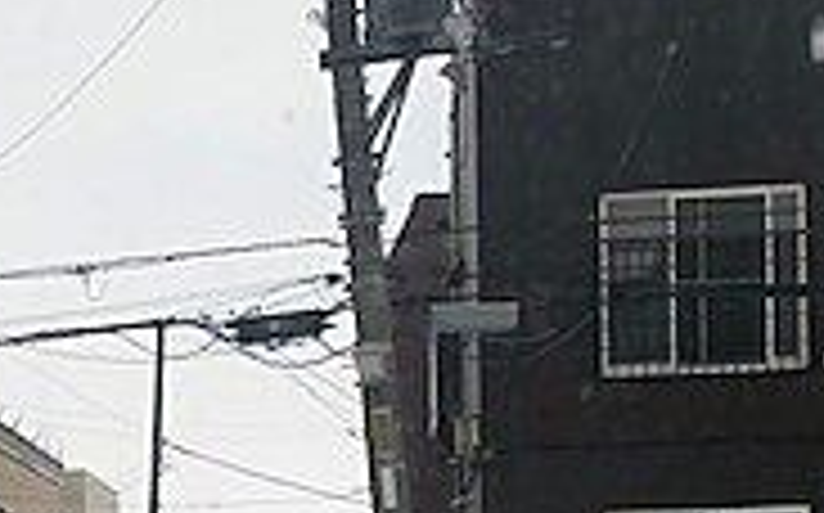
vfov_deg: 12.0
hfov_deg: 19.5
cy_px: 756
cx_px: 5
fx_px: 2333
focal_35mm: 104
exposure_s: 1/1215
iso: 20
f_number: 1.8
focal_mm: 3.99
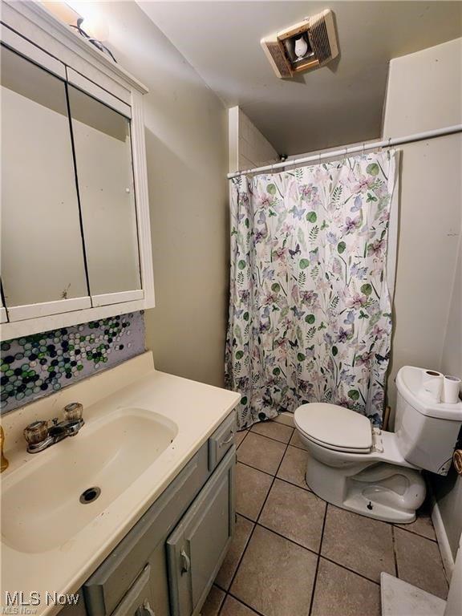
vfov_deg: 106.2
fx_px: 231
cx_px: 231
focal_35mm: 13
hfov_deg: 89.9
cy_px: 308
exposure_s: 1/30
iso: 500
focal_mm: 2.2
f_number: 2.2
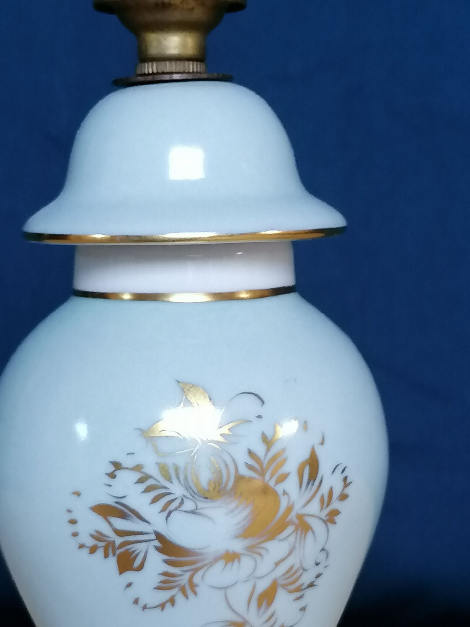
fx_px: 1503
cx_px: 200
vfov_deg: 23.4
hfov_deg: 17.8
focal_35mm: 83
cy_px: 439
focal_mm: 4.75
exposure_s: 1/40
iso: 200
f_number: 1.8
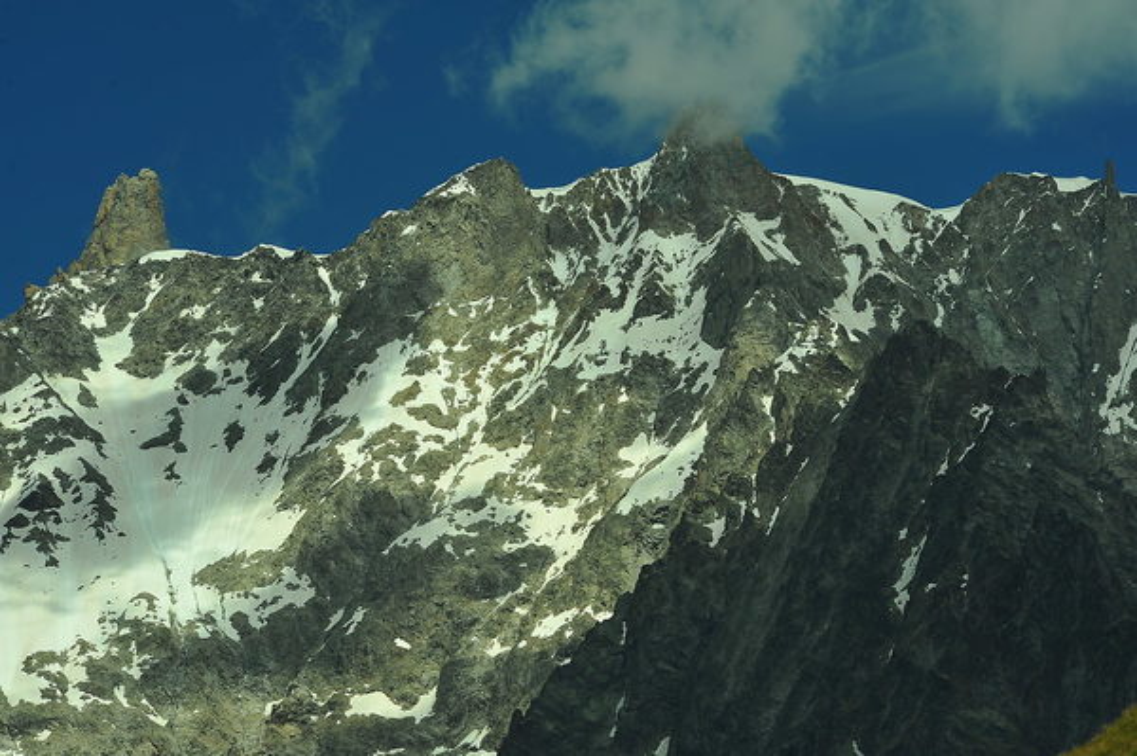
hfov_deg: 11.4
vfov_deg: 7.6
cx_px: 568
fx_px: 5680
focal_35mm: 180
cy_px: 378
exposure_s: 1/640
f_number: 13
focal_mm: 180
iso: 200
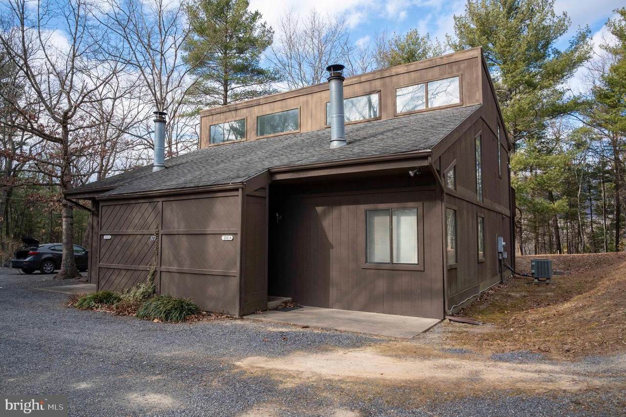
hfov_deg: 73.8
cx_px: 313
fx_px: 417
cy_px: 208
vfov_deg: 53.1
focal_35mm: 24
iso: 1000
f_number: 11
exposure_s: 1/500
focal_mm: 24
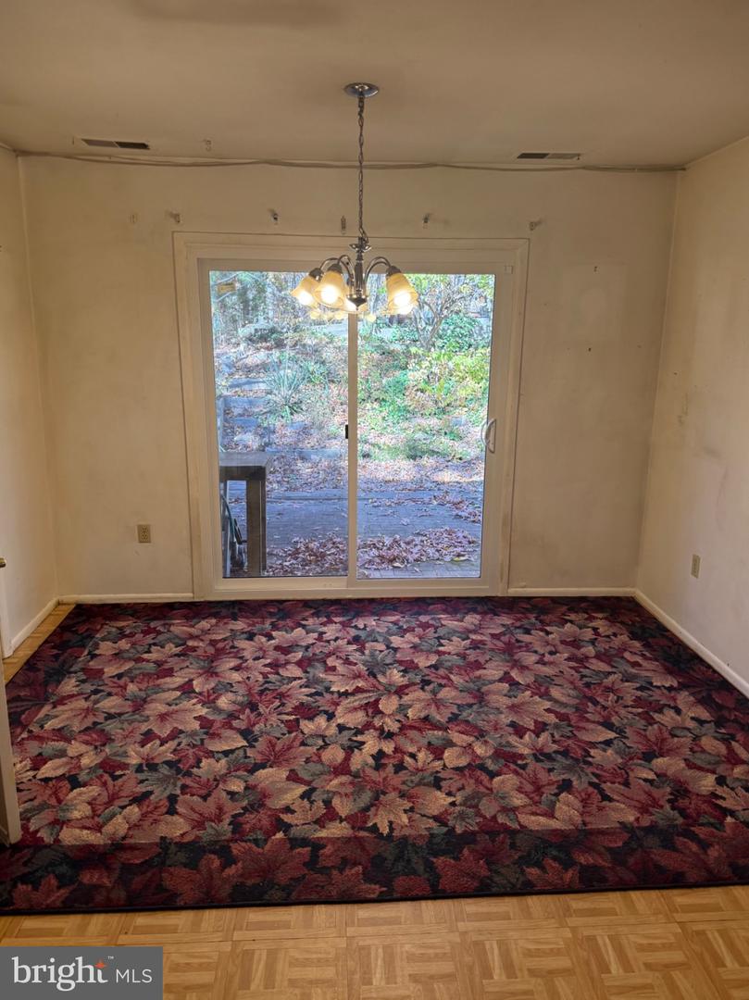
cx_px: 374
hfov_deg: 56.8
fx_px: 693
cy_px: 500
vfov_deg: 71.6
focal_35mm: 24
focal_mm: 6.76
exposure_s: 1/171
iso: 160
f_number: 1.78
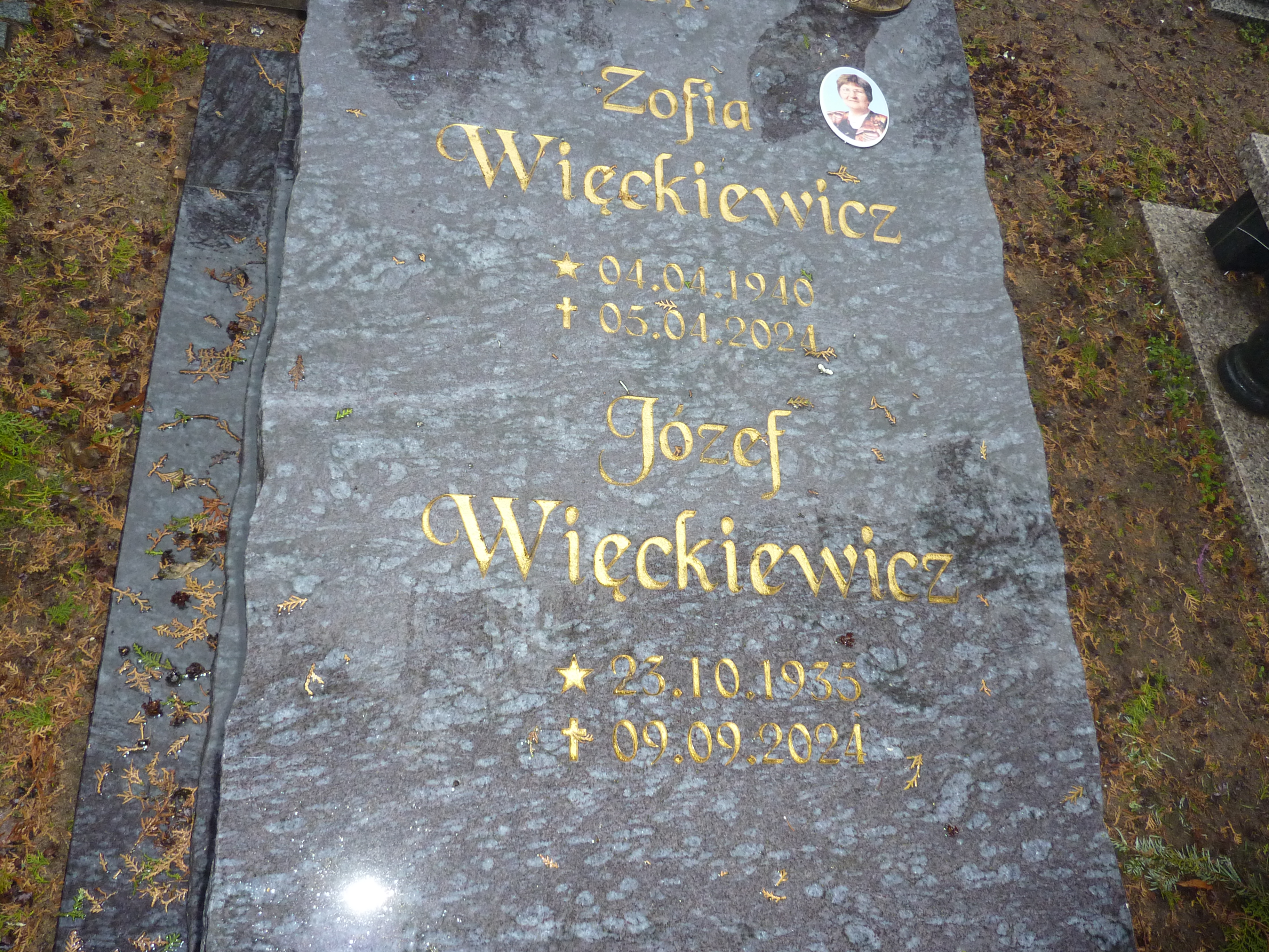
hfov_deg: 61.7
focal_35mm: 29
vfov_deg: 48.2
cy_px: 476
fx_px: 1063
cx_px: 634
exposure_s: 1/30
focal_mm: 4.7
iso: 200
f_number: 3.4
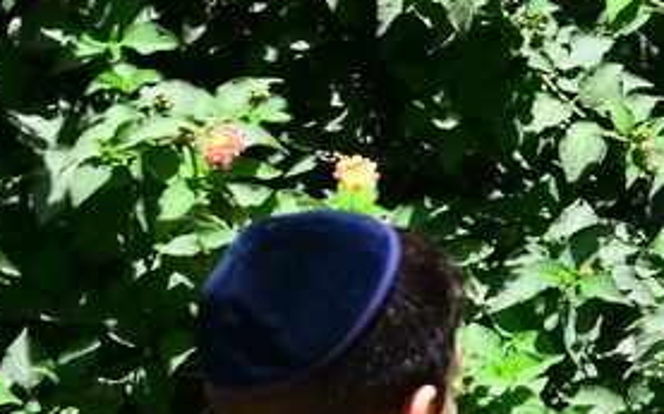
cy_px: 66
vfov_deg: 5.8
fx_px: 4107
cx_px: 1028
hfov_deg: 9.0
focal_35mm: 227
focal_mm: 44
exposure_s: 1/500
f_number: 5.6
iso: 160
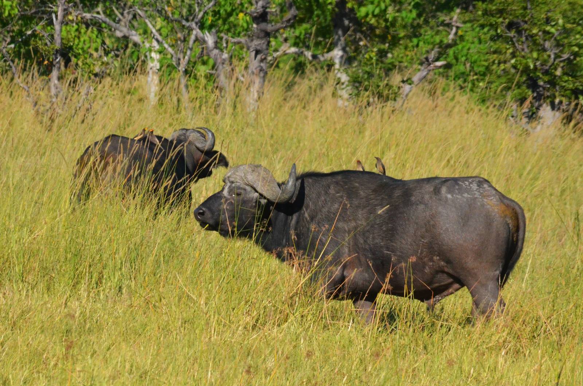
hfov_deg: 2.8
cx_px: 292
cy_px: 193
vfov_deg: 1.8
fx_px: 12118
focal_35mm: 750
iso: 2500
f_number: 14
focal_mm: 500
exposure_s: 1/3200
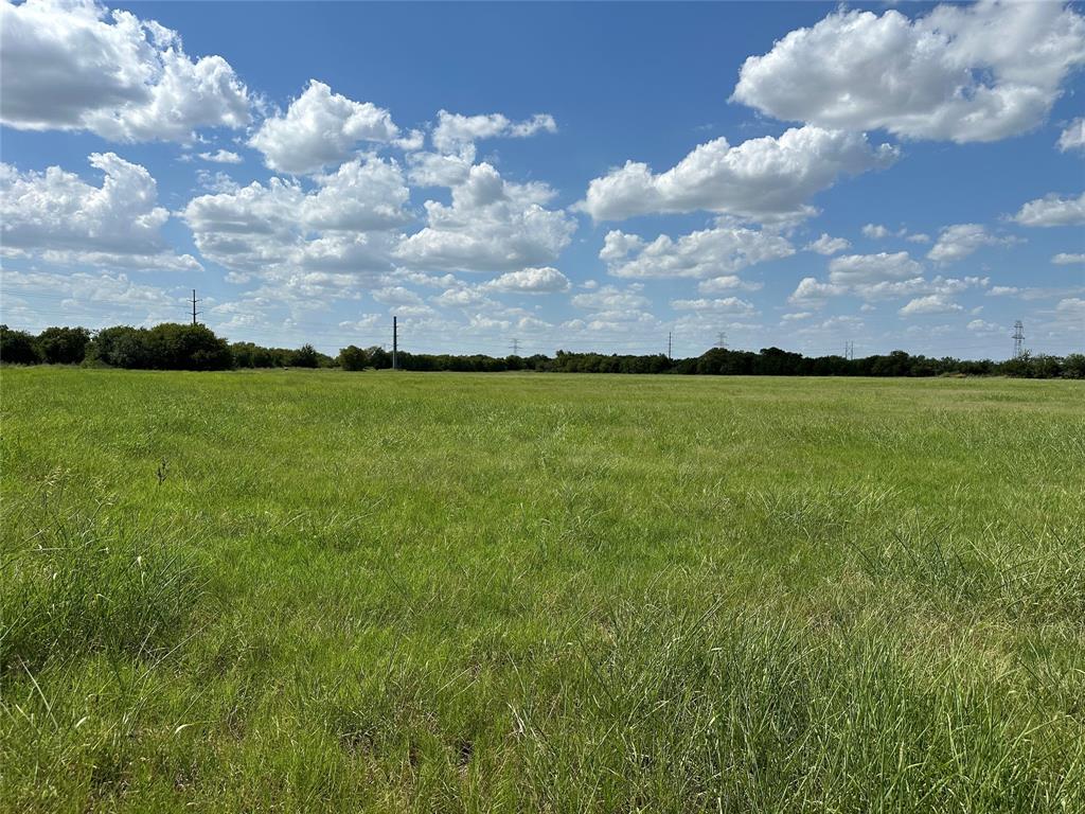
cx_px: 542
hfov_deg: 71.6
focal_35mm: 24
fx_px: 752
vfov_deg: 56.8
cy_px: 407
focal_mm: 6.86
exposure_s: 1/8197
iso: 80
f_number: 1.78
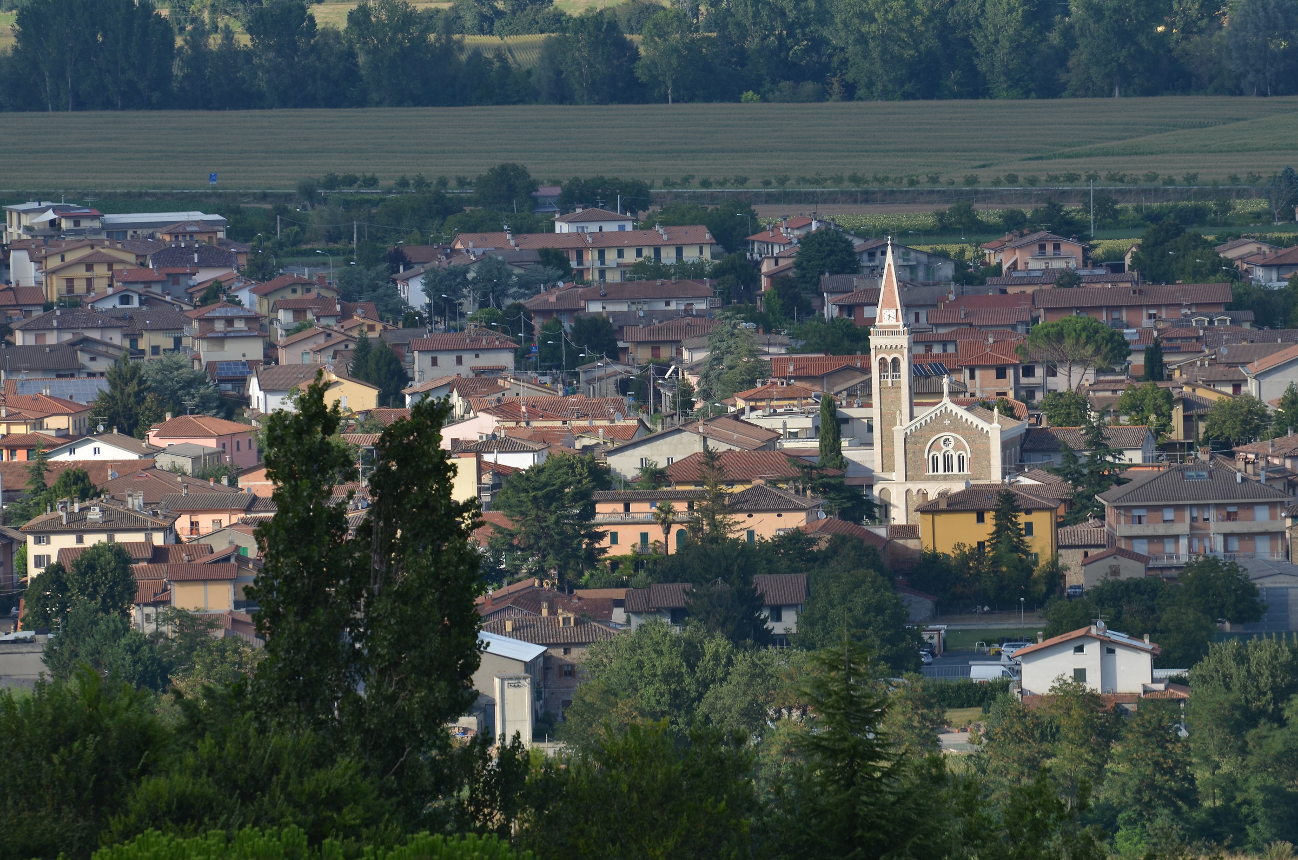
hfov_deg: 4.6
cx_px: 649
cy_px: 430
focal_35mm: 450
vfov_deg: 3.0
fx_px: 16189
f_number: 8
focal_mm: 300
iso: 100
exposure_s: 1/200
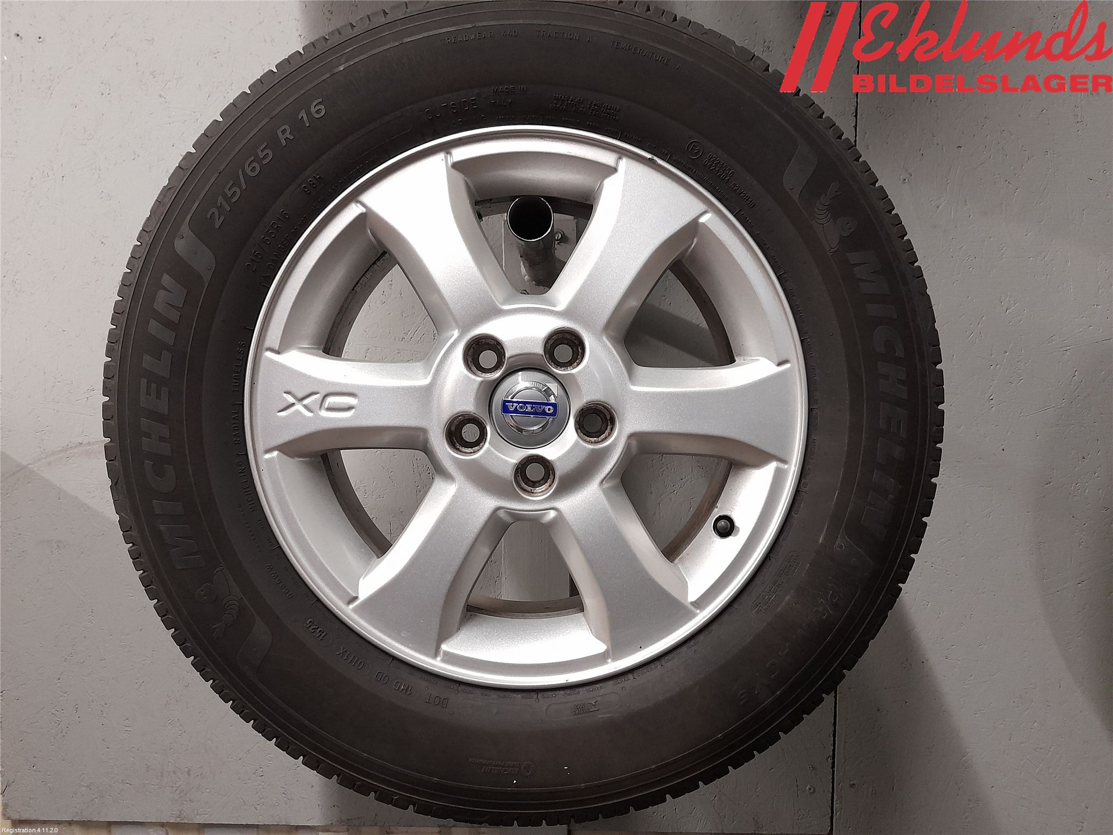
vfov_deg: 54.9
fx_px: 804
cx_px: 556
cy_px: 418
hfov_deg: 69.4
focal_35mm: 25
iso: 400
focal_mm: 4.6
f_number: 2
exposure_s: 1/25
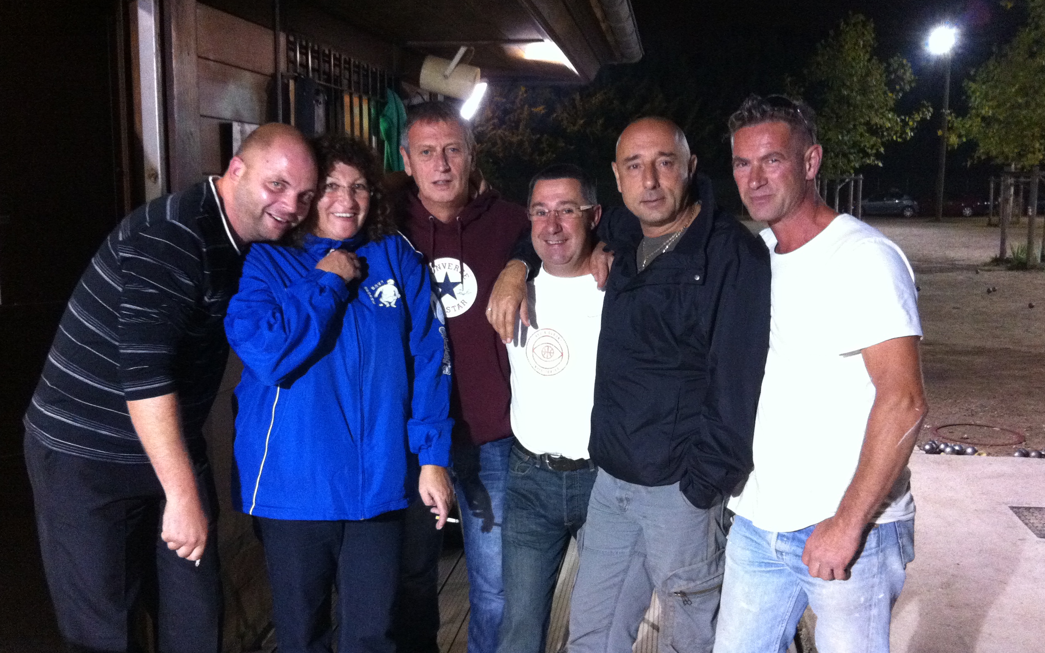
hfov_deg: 51.5
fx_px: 1082
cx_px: 526
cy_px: 364
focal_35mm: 38
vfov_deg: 33.5
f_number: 2.8
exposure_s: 1/15
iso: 500
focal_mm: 3.85
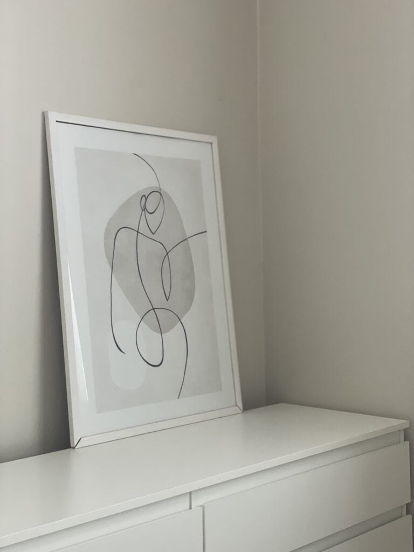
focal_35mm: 52
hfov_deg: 28.0
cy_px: 276
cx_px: 207
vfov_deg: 36.8
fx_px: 829
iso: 250
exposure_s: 1/112
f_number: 2
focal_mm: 6
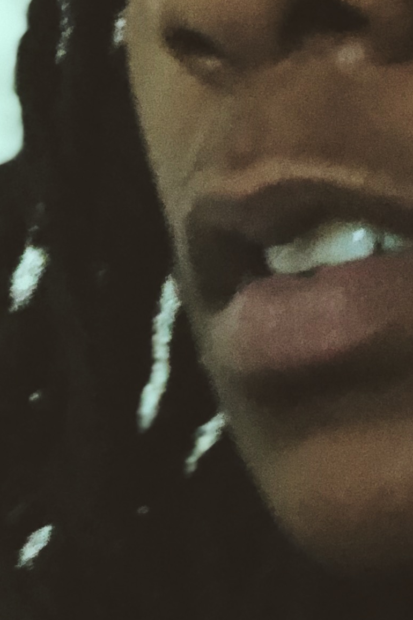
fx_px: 3562
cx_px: 672
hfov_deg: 6.5
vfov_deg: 9.8
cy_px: 719
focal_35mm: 207
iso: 1250
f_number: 2.8
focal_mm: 6.6
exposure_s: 1/60
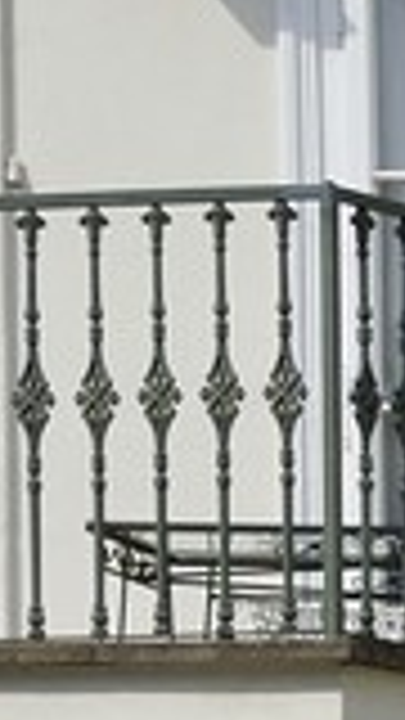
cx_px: 3326
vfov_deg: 4.5
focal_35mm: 472
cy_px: 1732
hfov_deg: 2.3
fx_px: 9011
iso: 200
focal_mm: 45
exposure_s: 1/250
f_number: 13
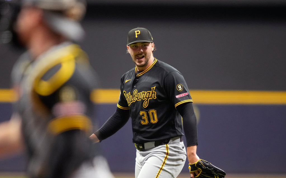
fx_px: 4778
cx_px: 143
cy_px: 91
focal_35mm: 613
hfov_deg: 3.4
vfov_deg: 2.1
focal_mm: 400
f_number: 2.8
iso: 4000
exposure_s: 1/1250
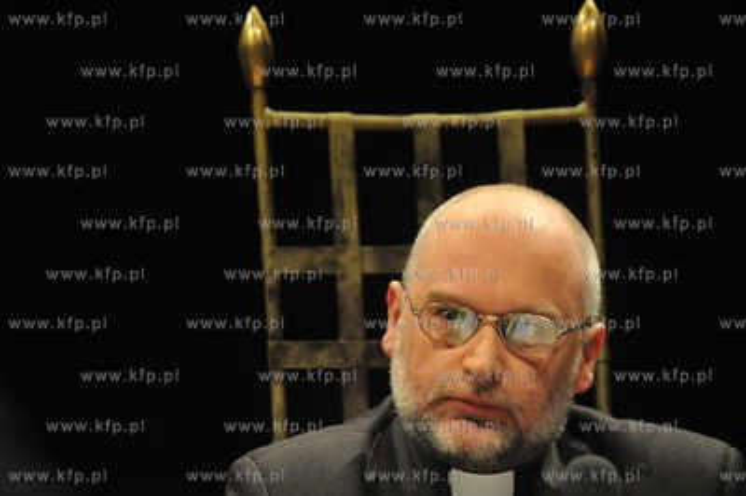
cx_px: 373
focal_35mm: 200
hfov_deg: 10.3
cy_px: 248
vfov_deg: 6.9
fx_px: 4141
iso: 3200
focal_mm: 200
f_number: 5
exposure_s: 1/160
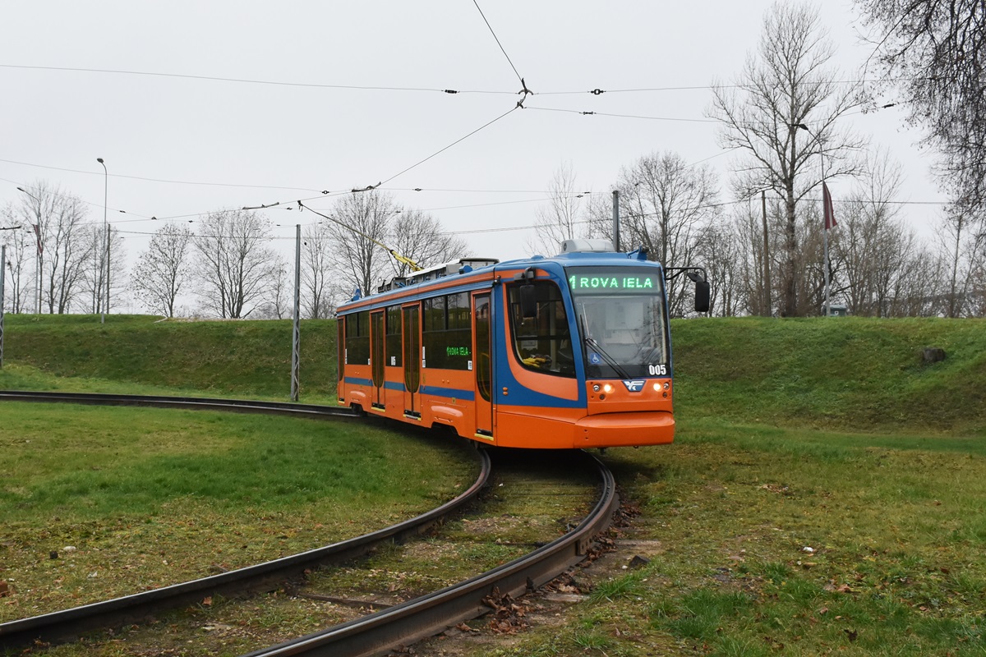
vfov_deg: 43.6
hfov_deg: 61.9
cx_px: 493
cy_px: 328
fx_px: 822
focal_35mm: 30
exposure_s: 1/200
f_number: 7.1
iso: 800
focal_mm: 20
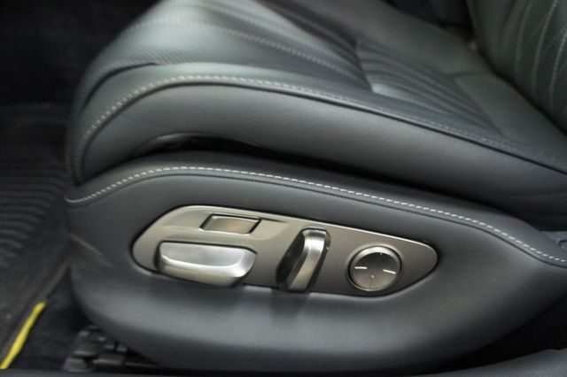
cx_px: 284
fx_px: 425
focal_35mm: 27
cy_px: 188
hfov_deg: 67.4
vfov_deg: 47.9
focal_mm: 18
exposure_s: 1/20
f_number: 3.5
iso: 1600
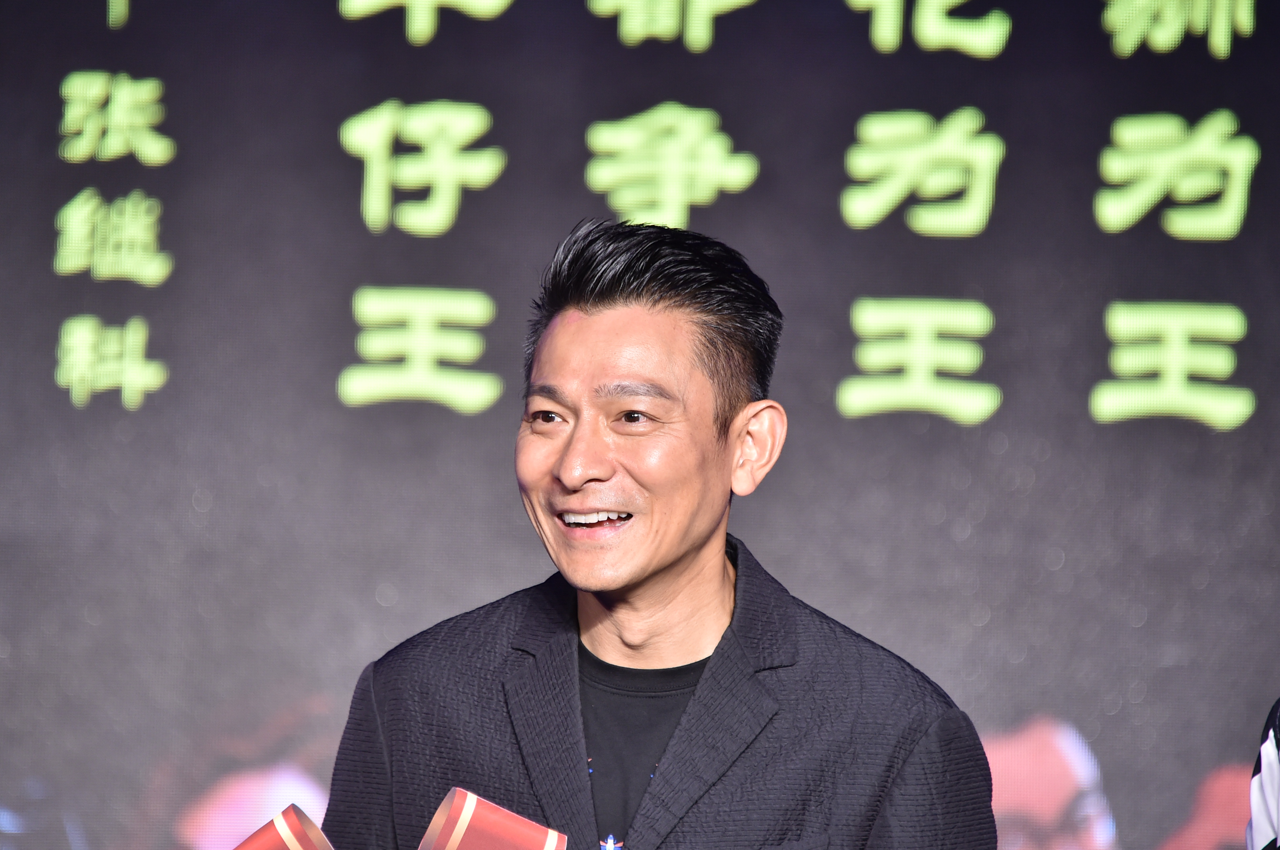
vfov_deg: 4.0
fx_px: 12324
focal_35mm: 347
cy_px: 438
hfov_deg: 5.9
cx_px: 621
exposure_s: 1/250
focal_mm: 300
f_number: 6.3
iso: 2000
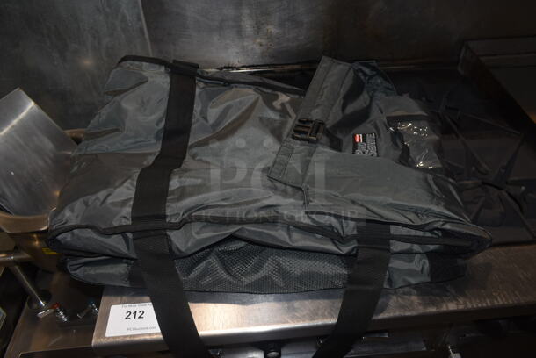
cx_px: 268
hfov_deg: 67.3
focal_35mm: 27
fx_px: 402
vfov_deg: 48.0
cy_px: 179
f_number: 5.6
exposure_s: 1/30
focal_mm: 18
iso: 200
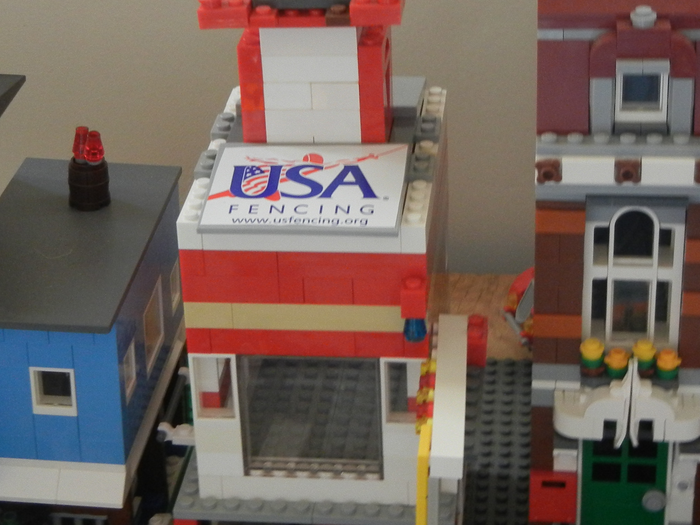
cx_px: 304
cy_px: 162
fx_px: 1780
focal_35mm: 88
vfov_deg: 16.7
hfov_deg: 22.2
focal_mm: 8.1
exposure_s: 1/21.3
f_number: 3.8
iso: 400
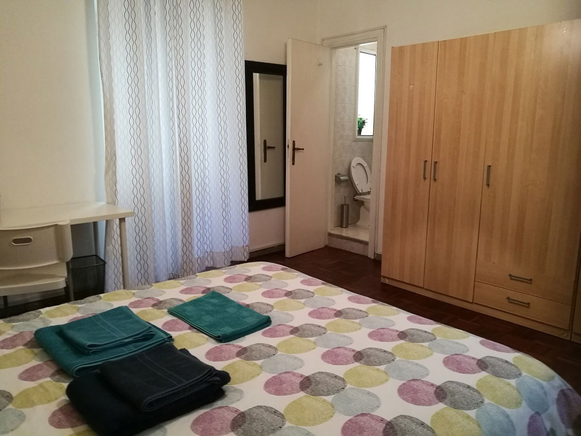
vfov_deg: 51.4
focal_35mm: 27
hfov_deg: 65.3
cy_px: 218
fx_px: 453
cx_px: 290
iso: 400
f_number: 2.2
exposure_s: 1/25
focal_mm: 4.5
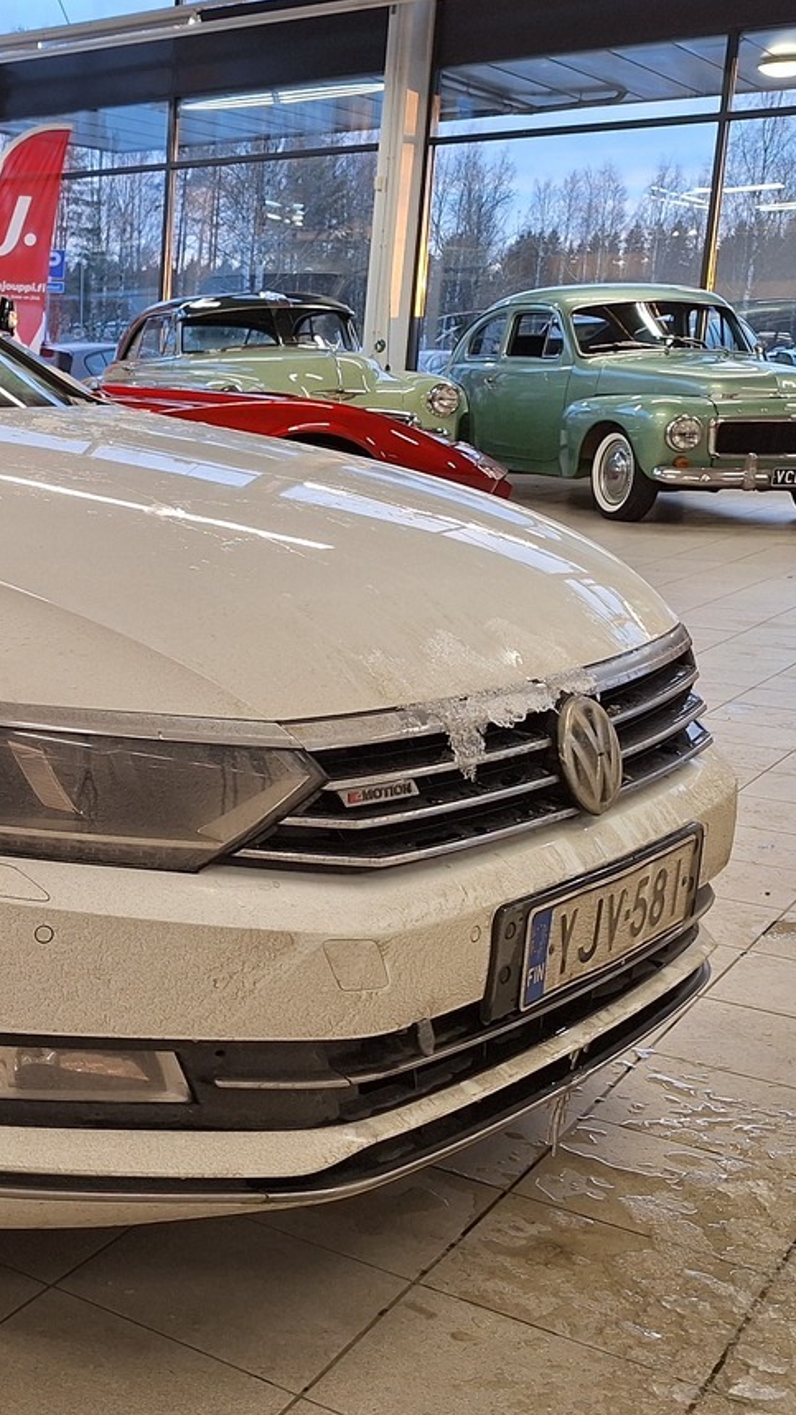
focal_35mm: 42
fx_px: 1576
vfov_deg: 48.4
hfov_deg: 24.4
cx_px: -269
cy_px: 703
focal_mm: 5.54
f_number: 1.8
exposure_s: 1/120
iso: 64
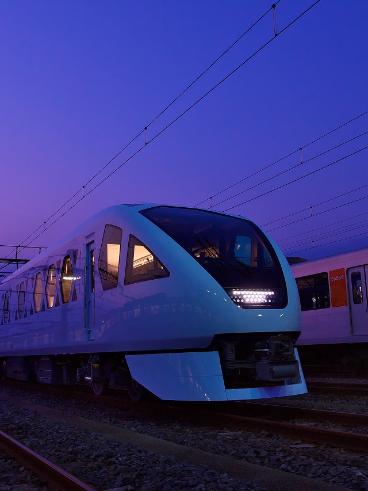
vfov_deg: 45.8
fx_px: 581
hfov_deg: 35.1
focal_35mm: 41
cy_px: 243
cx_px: 187
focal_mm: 28
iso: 2000
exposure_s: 1/160
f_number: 6.3
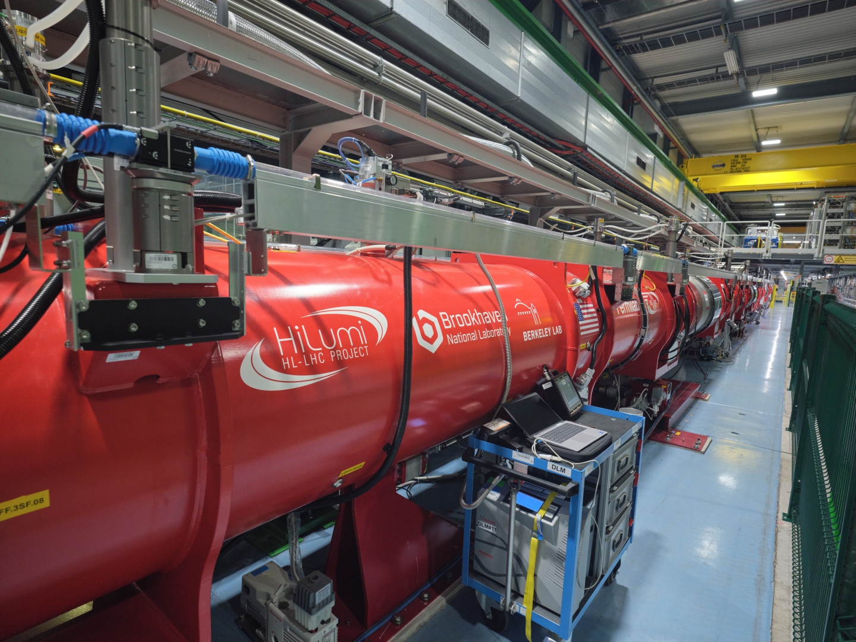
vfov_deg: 71.6
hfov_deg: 87.8
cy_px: 321
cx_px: 428
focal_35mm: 18
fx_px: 445
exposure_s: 1/60
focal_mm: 23
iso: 2000
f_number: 7.1
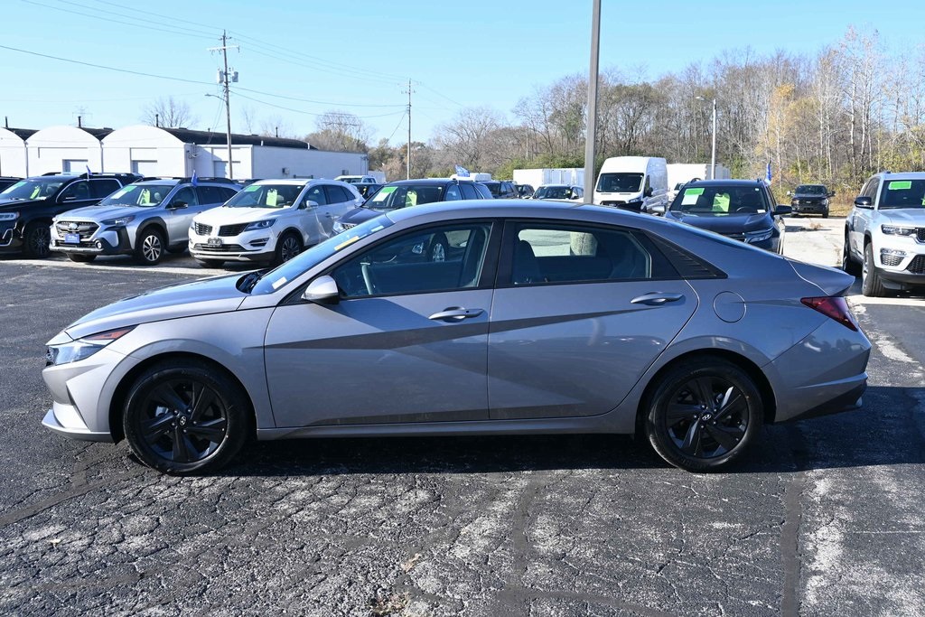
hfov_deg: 56.1
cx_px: 462
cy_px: 308
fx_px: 867
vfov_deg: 39.2
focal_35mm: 34
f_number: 5.6
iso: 110
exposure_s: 1/250
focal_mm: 22.5
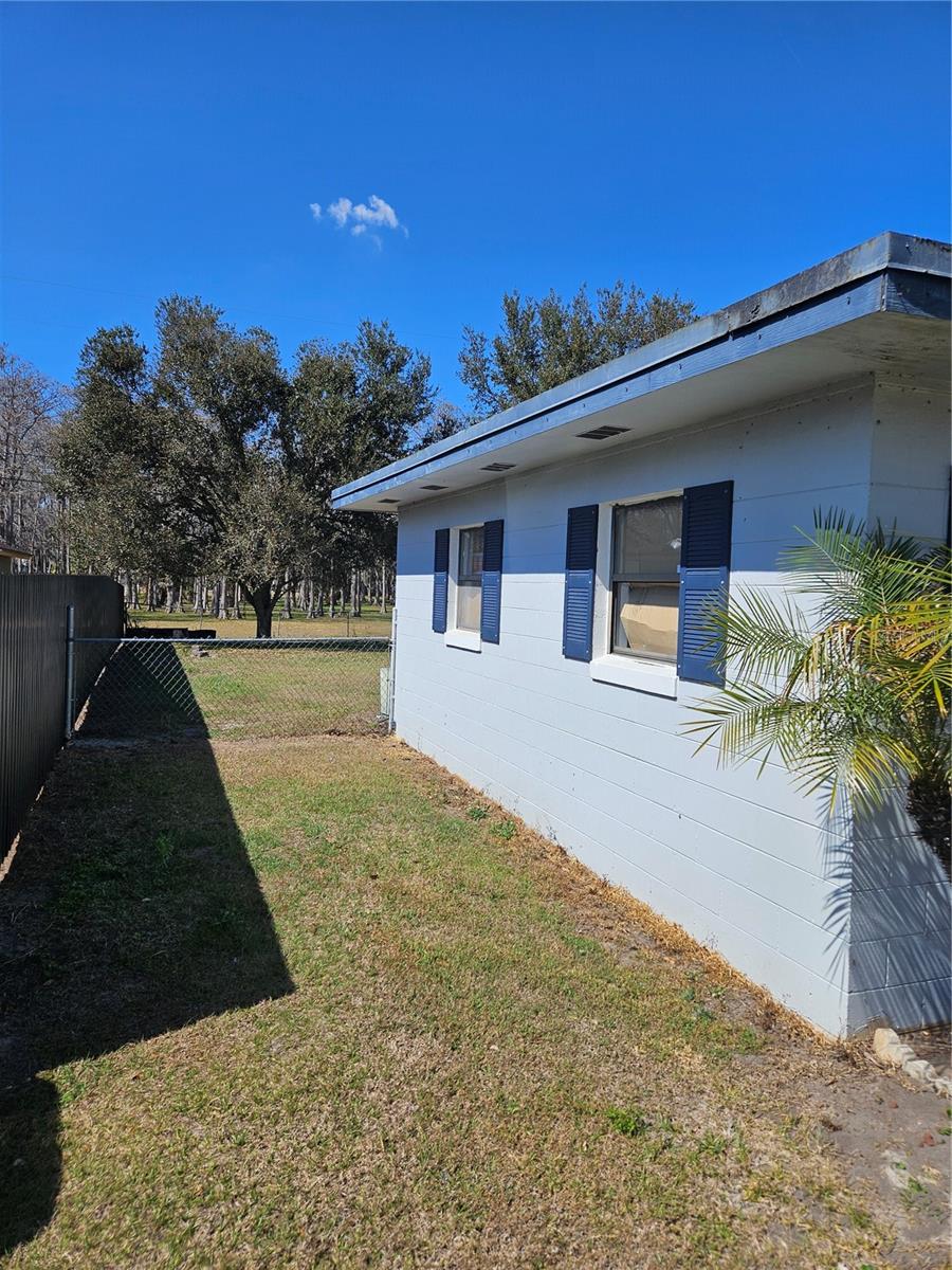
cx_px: 476
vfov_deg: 73.9
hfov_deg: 58.9
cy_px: 635
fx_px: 843
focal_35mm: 23
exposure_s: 1/2664
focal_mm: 5.4
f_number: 1.8
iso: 25
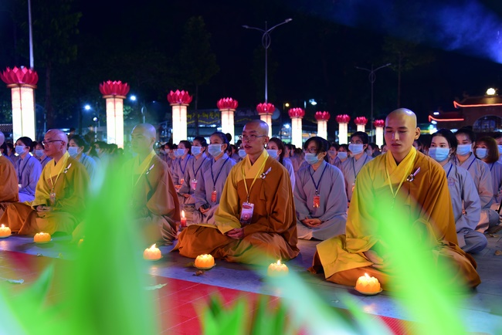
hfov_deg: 50.7
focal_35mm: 38
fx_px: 530
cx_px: 251
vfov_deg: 35.1
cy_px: 168
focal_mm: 38
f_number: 4
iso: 1250
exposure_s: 1/15
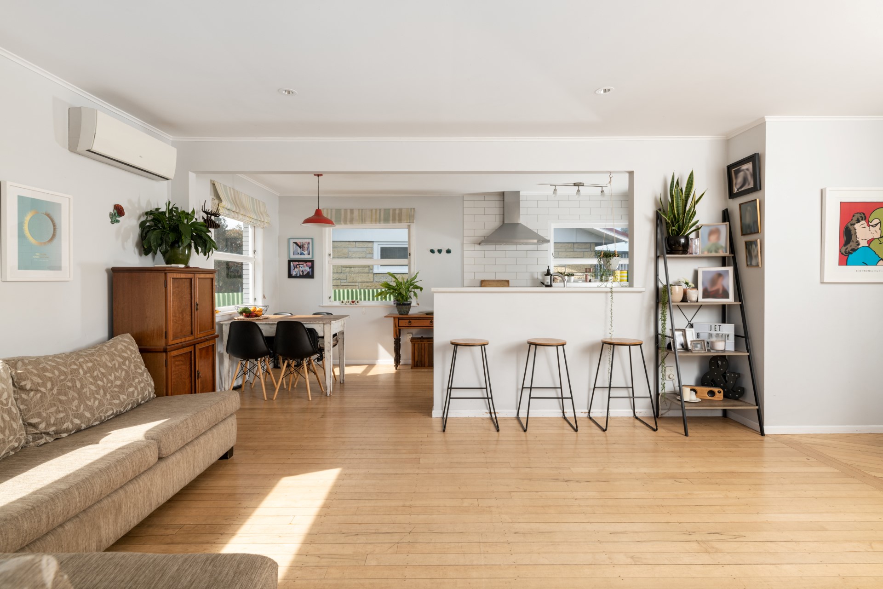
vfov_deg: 64.6
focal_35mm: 19
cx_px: 442
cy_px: 294
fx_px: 466
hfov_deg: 86.9
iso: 250
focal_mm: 19
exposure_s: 1/250
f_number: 8
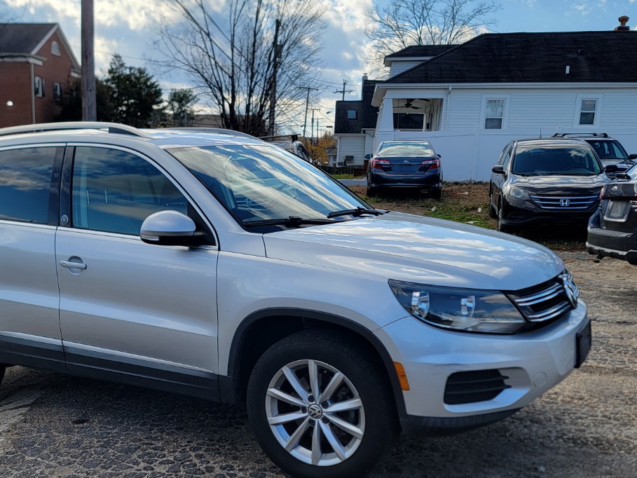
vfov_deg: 37.6
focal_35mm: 38
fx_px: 699
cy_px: 278
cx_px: 235
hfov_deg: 48.5
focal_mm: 6.7
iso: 16
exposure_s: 1/494
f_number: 1.8
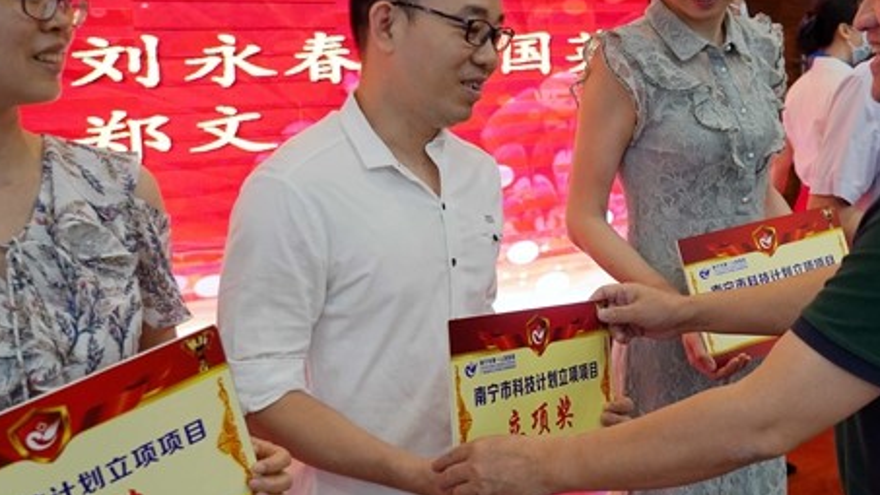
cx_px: 581
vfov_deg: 25.4
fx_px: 1097
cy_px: 213
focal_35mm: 47
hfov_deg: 43.2
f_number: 4
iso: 2500
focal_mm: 29
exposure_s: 1/250
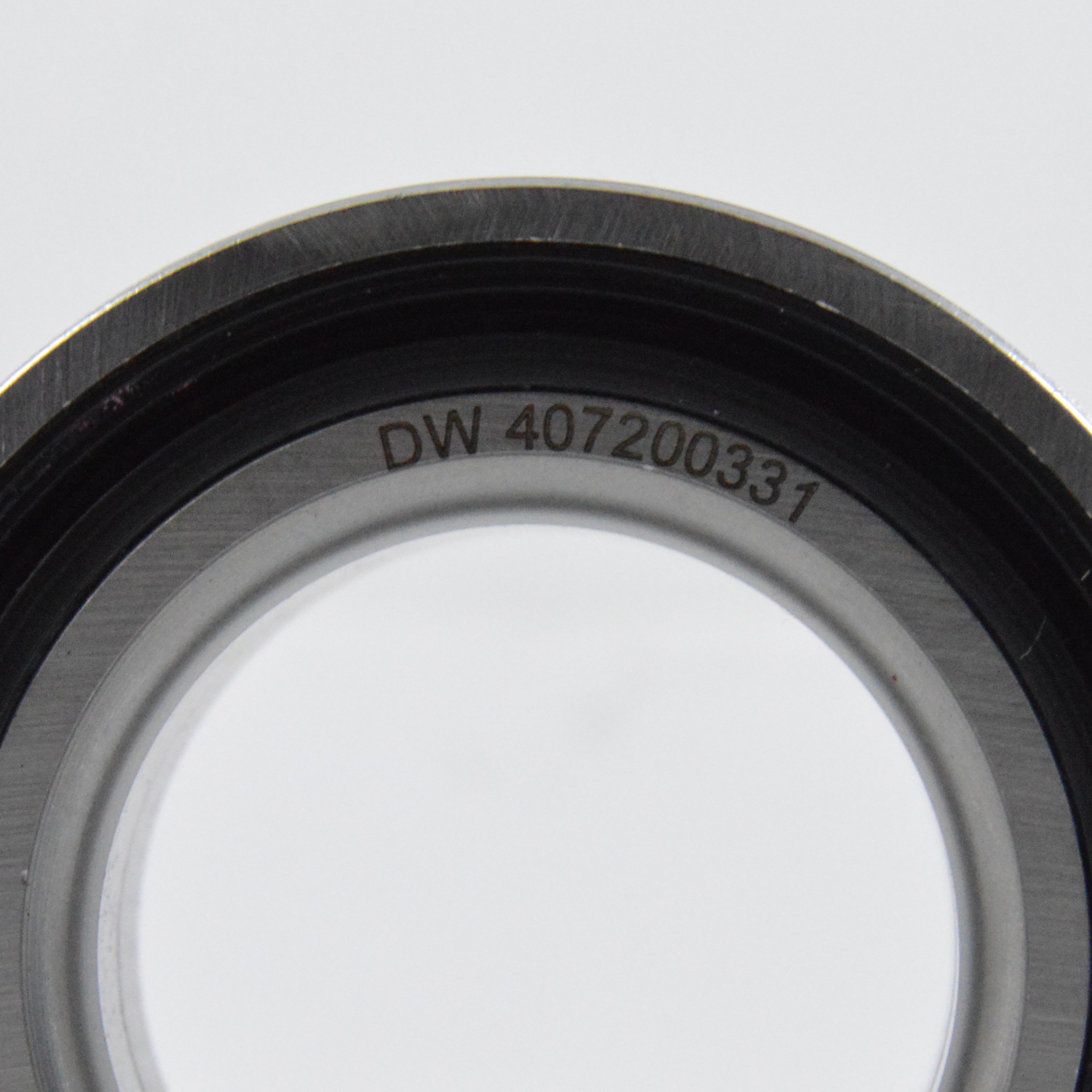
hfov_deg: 5.7
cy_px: 890
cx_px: 528
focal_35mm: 305
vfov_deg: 5.7
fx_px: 10893
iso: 3200
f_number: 8
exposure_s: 1/100
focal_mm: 85
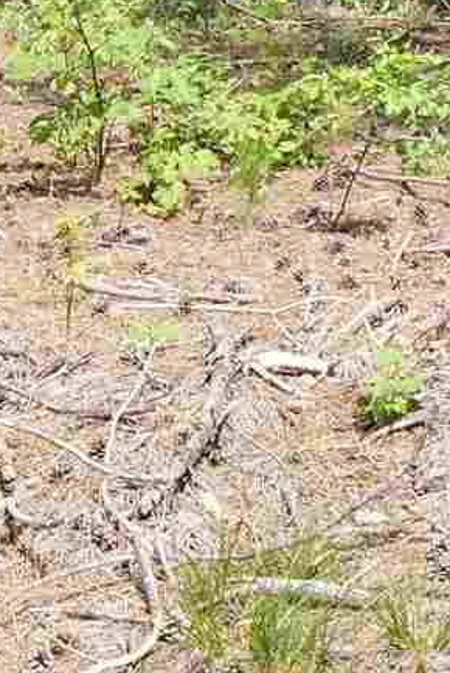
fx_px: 2752
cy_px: -591
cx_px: 846
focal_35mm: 147
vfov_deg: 12.6
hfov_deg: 8.9
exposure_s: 1/250
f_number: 4.5
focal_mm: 10
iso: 100
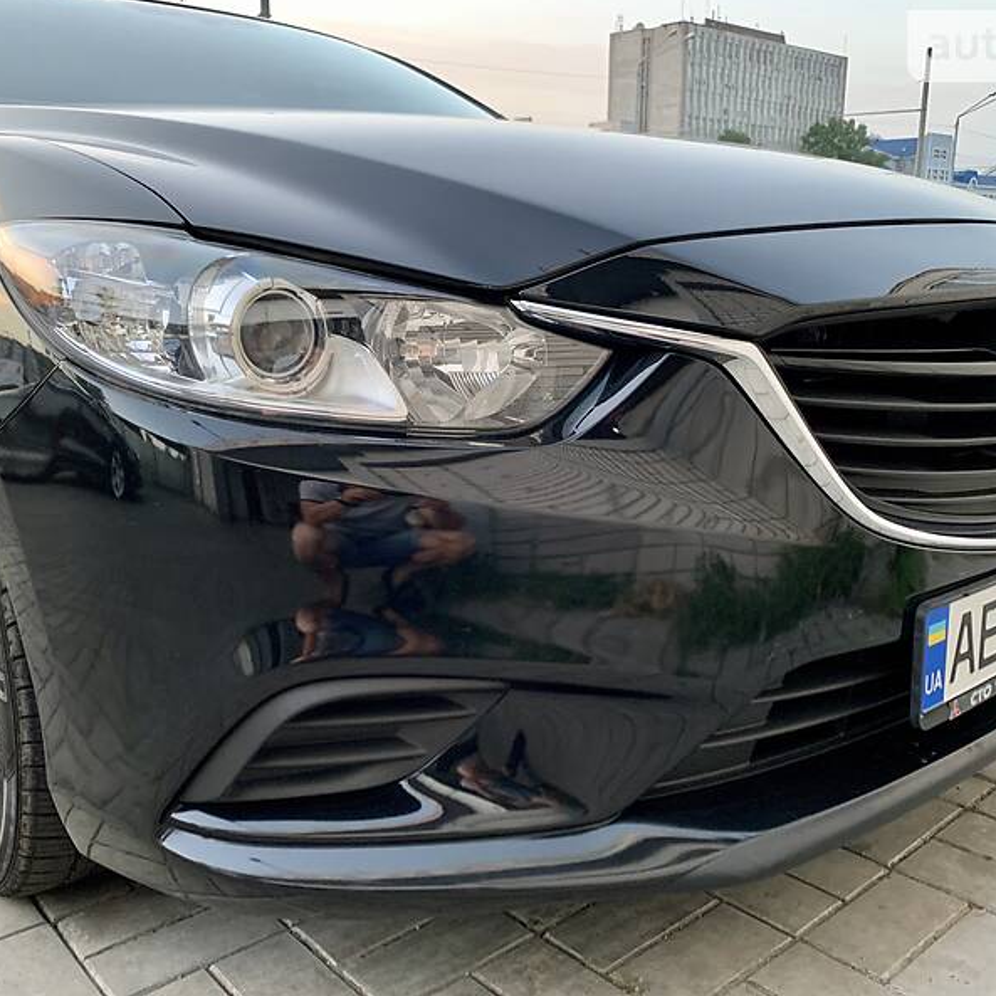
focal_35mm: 31
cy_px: 494
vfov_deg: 52.5
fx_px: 1009
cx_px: 502
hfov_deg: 52.5
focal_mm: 4.2
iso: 200
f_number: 1.8
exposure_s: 1/60
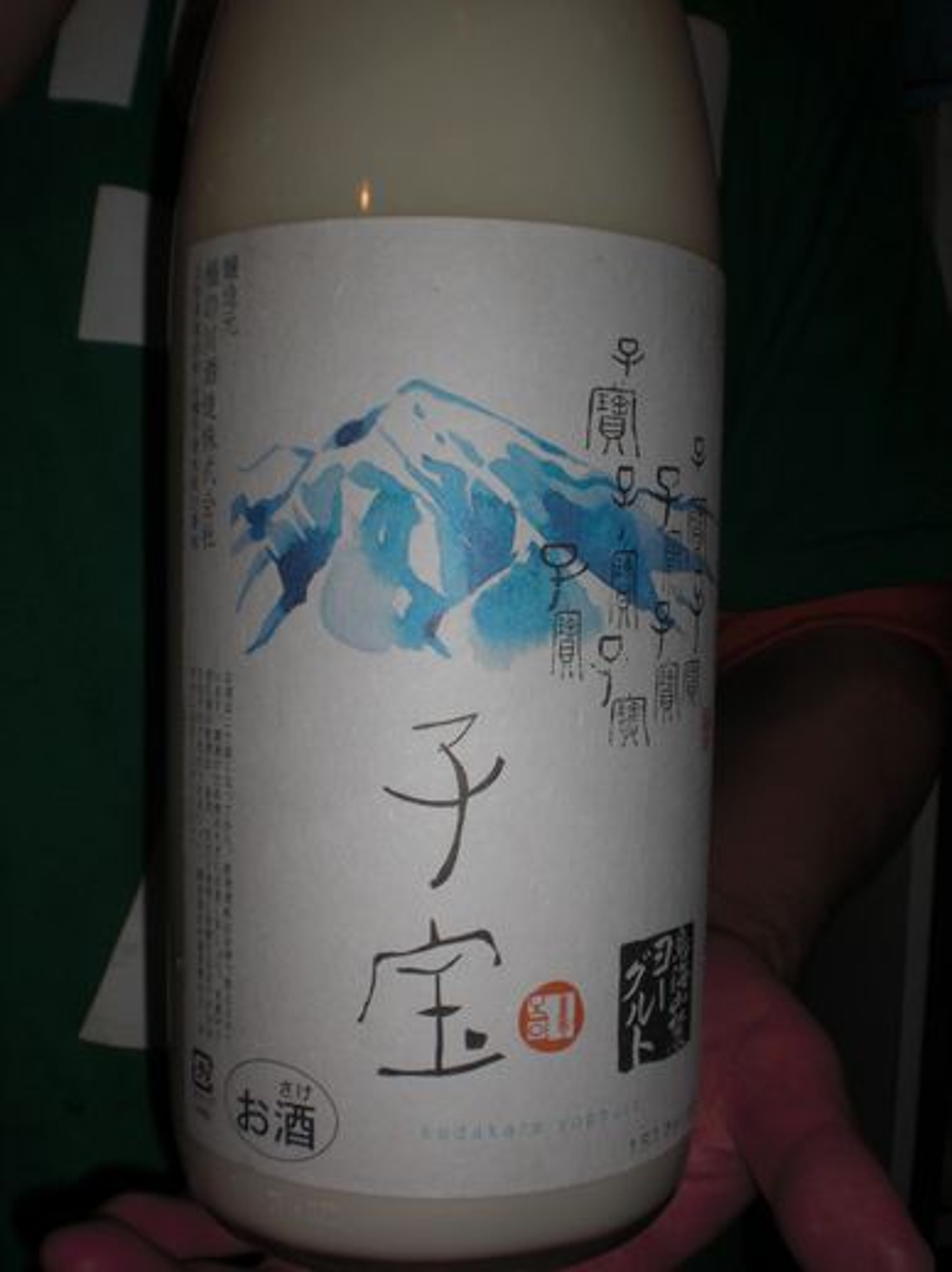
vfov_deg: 49.0
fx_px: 1395
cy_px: 636
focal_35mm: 38
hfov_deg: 37.7
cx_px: 476
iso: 64
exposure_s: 1/30
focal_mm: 6.3
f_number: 5.6
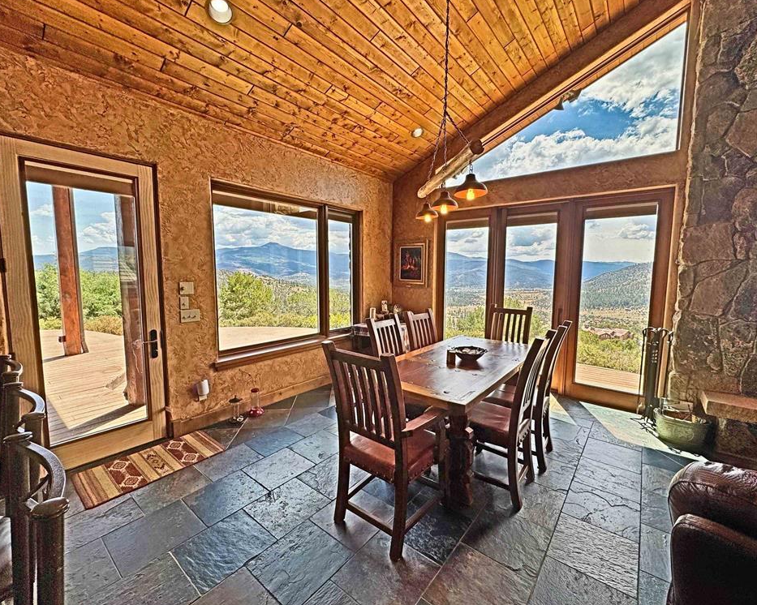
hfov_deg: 96.8
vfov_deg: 84.0
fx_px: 336
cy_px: 302
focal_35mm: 15
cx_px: 394
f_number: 2.2
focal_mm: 2.22
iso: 40
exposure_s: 1/302
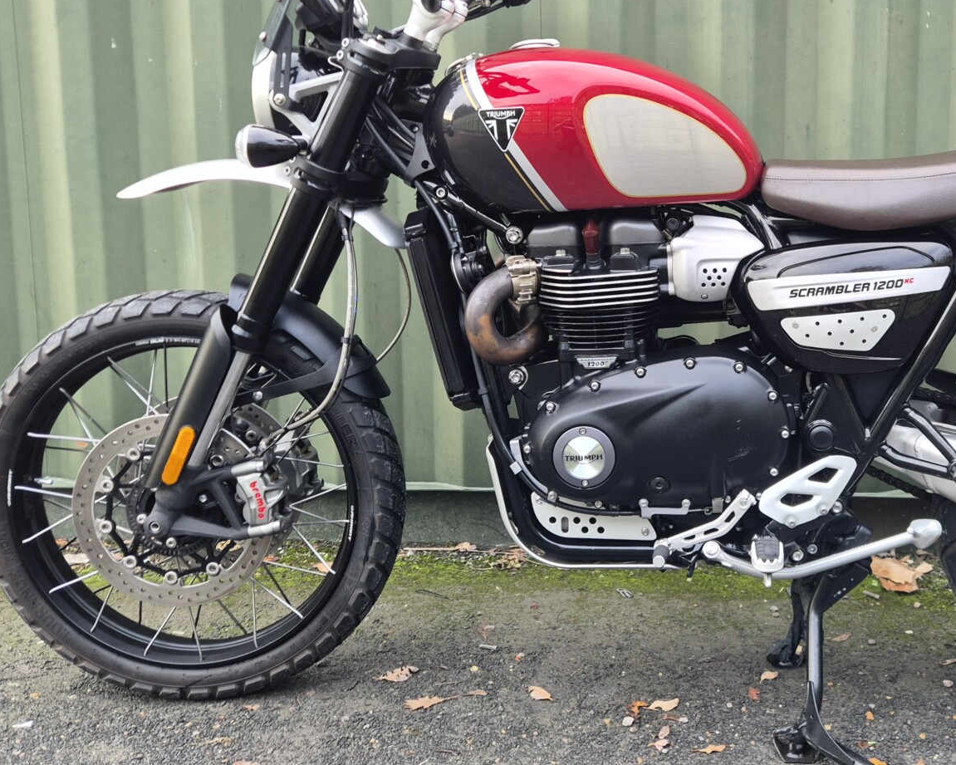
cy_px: 246
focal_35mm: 39
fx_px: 1104
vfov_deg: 37.8
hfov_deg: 45.5
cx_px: 694
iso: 100
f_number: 1.8
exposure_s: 1/180
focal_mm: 5.4
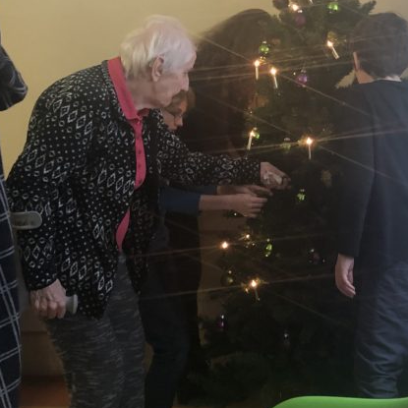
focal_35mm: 61
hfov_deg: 27.9
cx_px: 291
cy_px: 202
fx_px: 813
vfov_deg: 28.2
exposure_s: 1/11
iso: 100
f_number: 1.8
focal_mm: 3.99
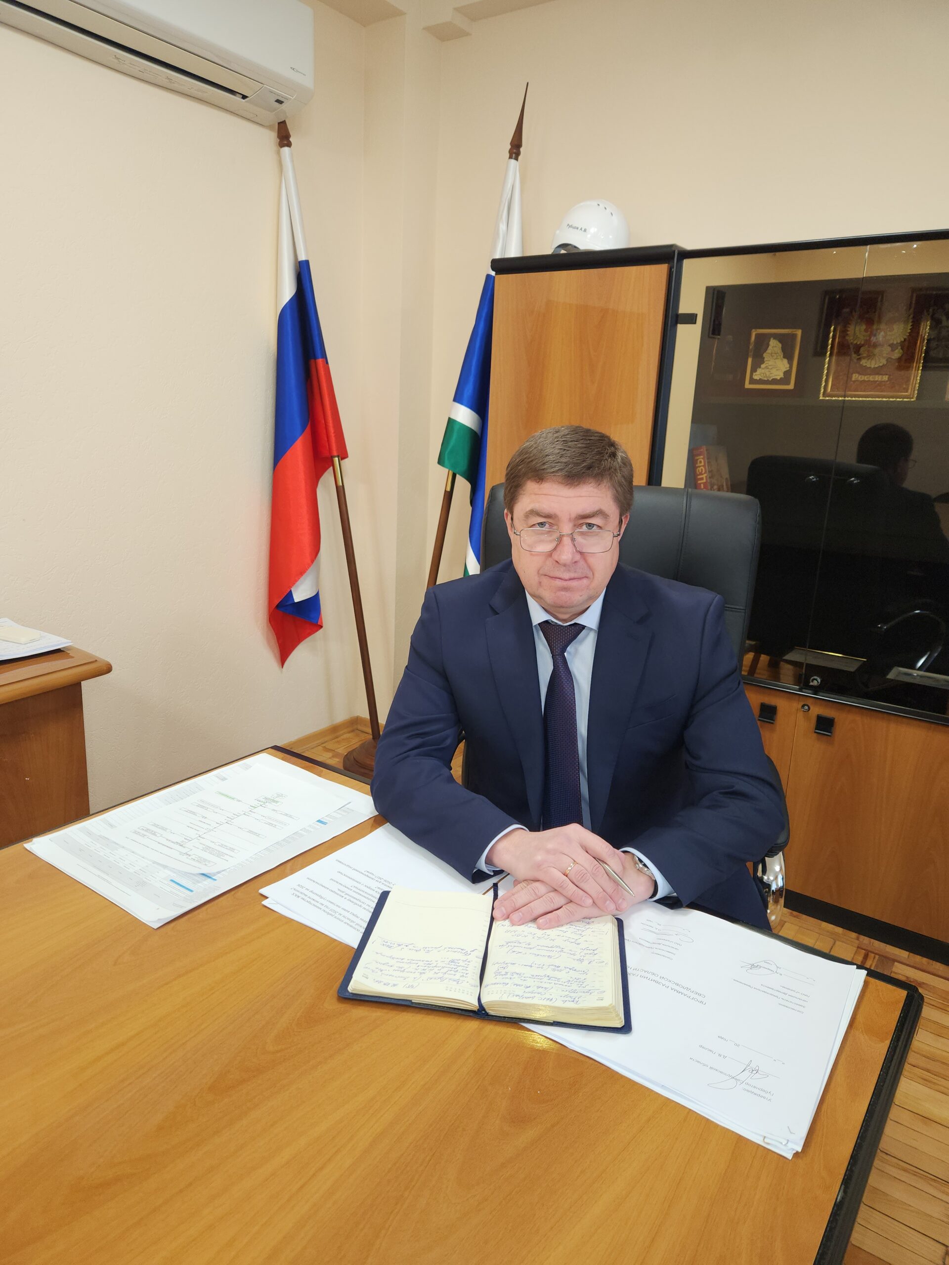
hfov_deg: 58.9
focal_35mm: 23
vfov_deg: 73.9
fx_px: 841
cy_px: 632
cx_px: 474
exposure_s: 1/50
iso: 50
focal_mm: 5.4
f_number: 1.8
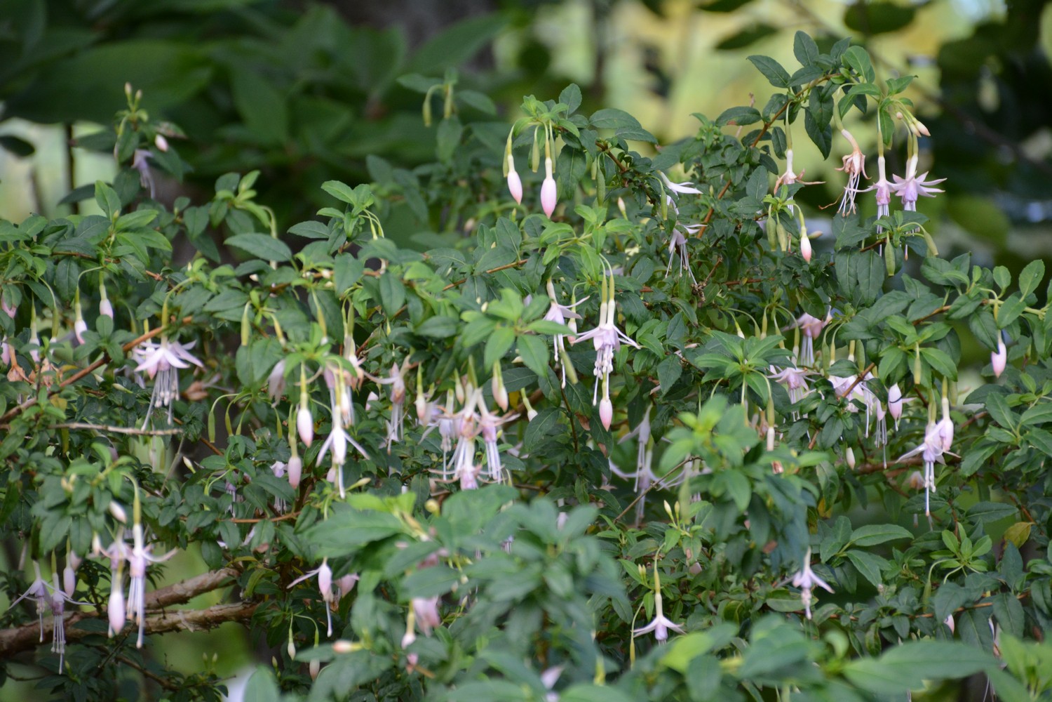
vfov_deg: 6.5
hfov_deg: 9.8
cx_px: 526
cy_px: 351
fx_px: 6136
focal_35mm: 210
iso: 800
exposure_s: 1/160
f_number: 5.6
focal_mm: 140
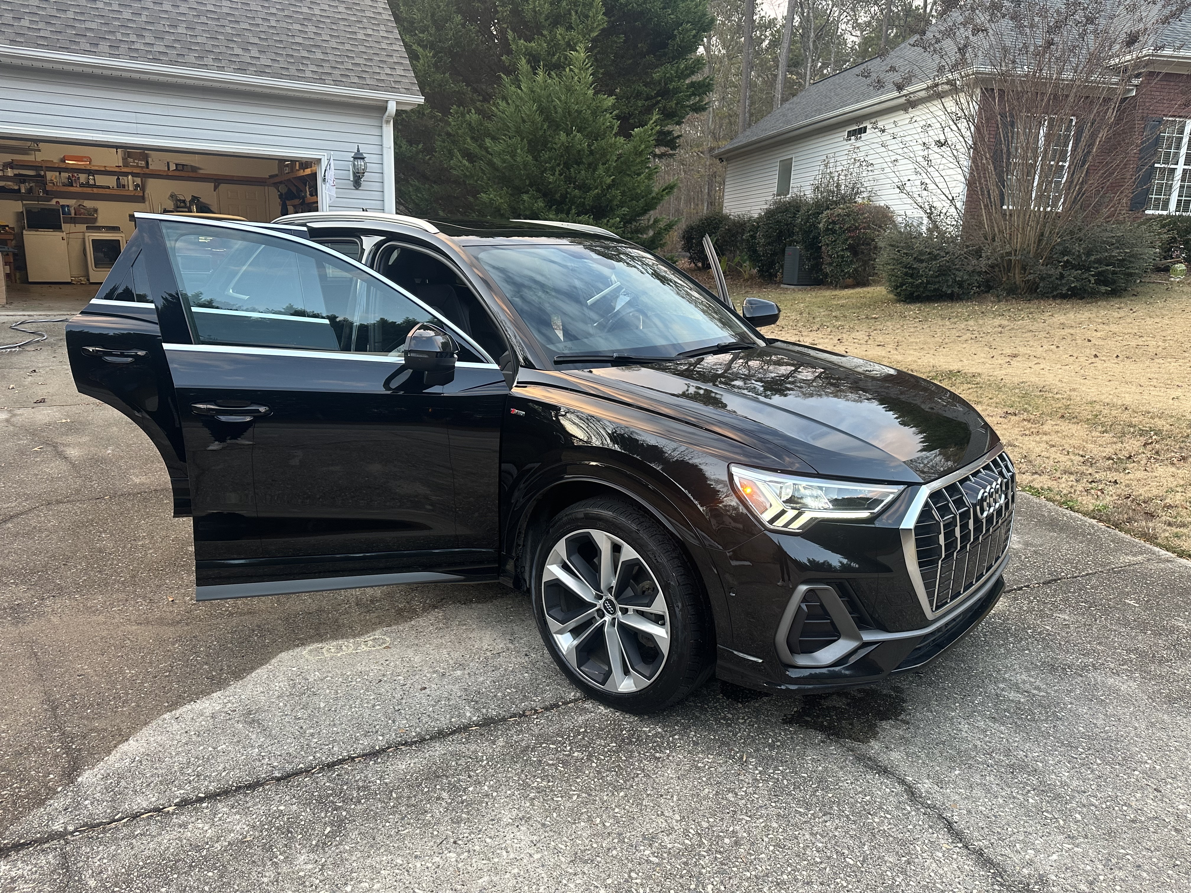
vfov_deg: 56.8
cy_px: 446
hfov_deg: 71.6
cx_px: 596
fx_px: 826
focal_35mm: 24
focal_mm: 6.86
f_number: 1.78
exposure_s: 1/102
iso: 160
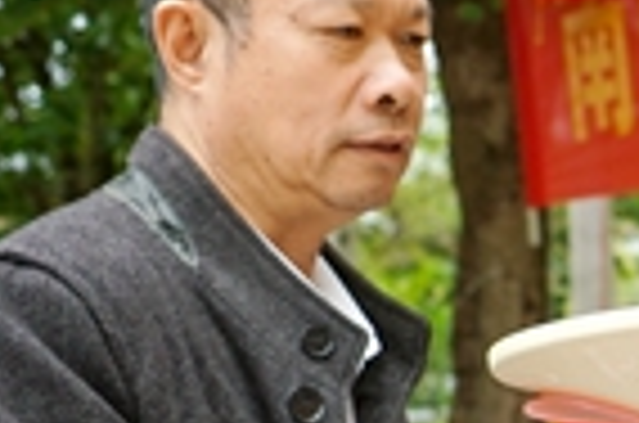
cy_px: 371
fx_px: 2479
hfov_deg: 13.8
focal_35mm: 140
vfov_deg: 9.7
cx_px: 958
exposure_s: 1/160
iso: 400
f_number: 4.5
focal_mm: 33
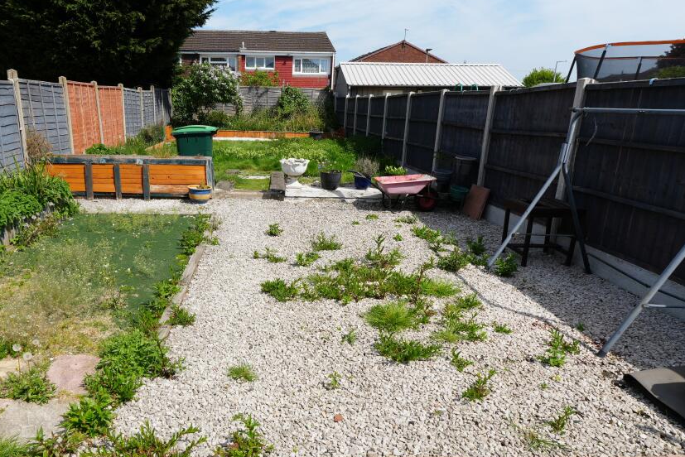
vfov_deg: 48.0
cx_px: 265
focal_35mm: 27
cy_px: 256
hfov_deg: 66.7
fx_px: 513
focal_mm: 14.5
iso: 100
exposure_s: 1/160
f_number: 10
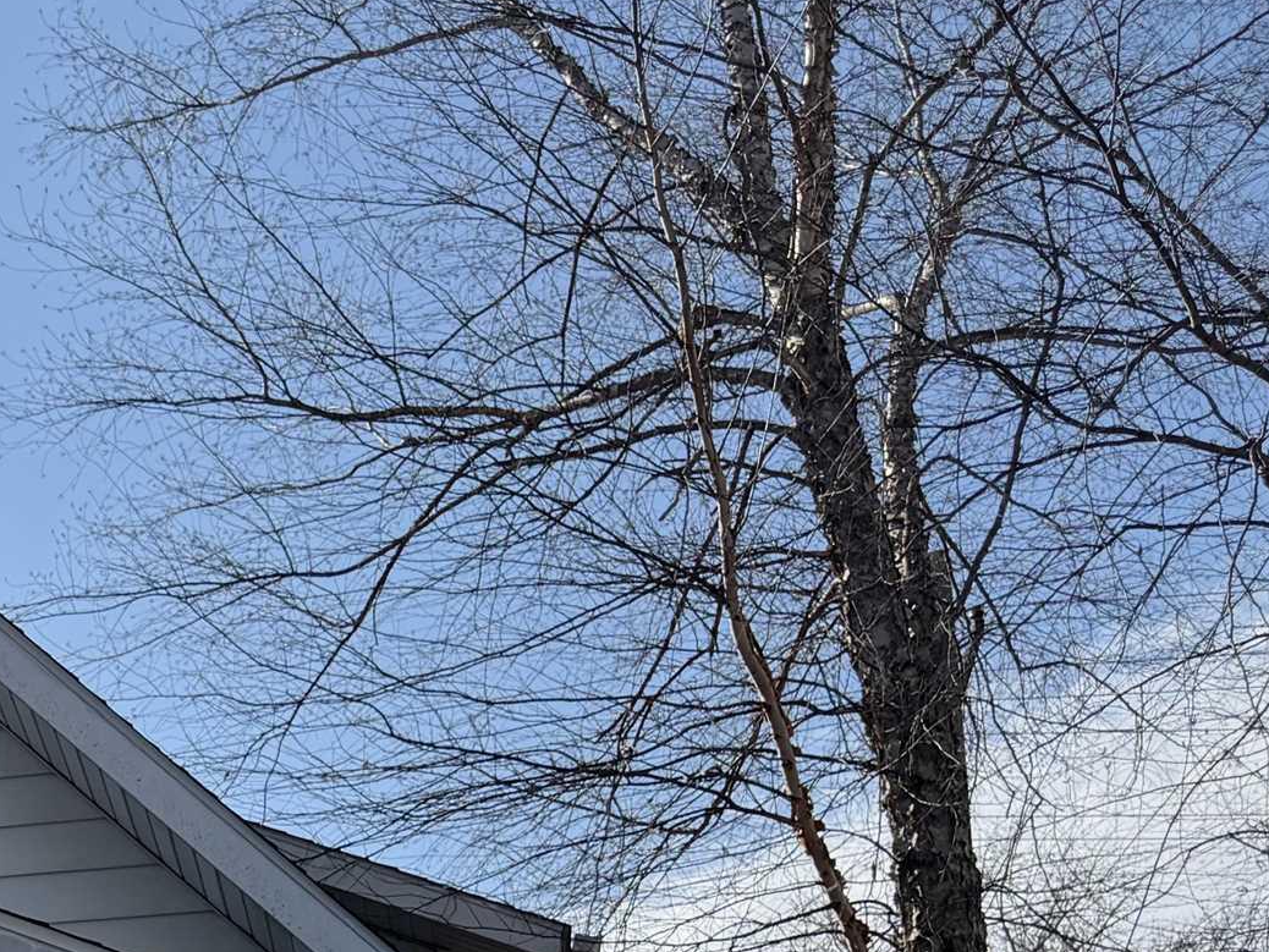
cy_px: 1357
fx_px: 2603
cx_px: -441
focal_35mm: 71
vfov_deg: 18.7
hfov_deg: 23.7
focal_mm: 6.76
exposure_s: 1/7353
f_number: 1.78
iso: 100
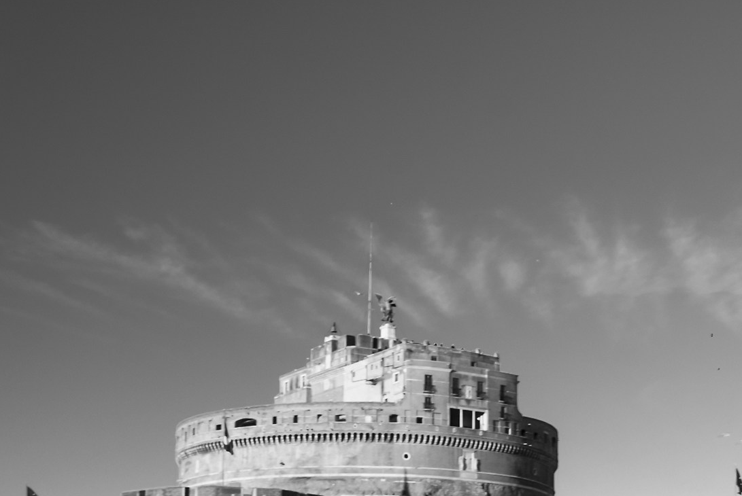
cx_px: 402
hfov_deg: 30.5
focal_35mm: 66
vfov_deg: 19.8
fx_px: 1362
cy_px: 542
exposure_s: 1/45
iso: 100
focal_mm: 20
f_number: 6.7
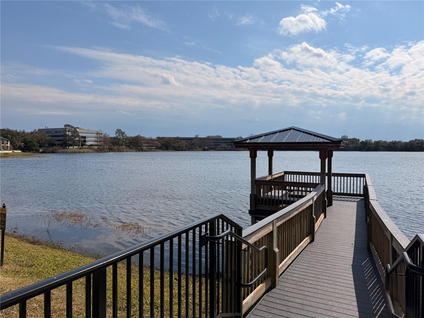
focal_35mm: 24
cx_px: 212
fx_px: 294
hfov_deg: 71.6
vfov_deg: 56.8
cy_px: 159
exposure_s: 1/14286
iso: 80
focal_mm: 6.76
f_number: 1.78
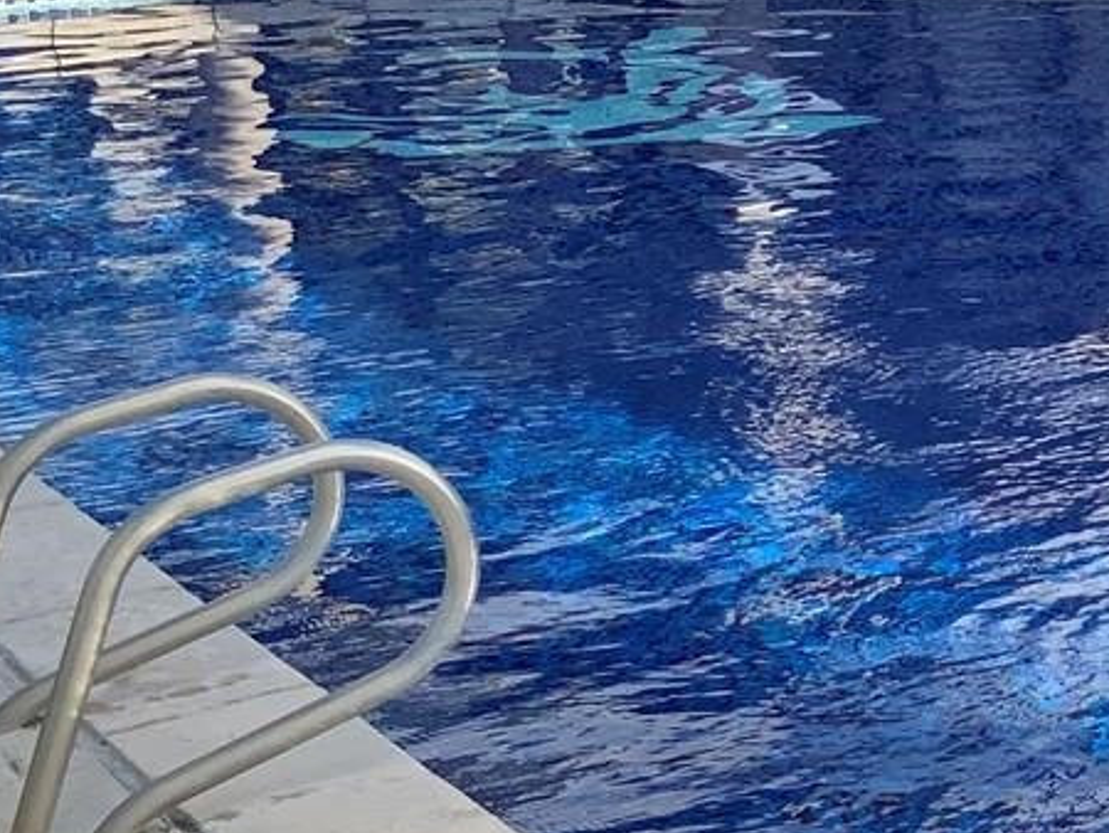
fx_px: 3302
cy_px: 286
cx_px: 1631
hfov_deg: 17.3
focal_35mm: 103
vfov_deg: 14.4
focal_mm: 3
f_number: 1.8
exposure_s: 1/792
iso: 16
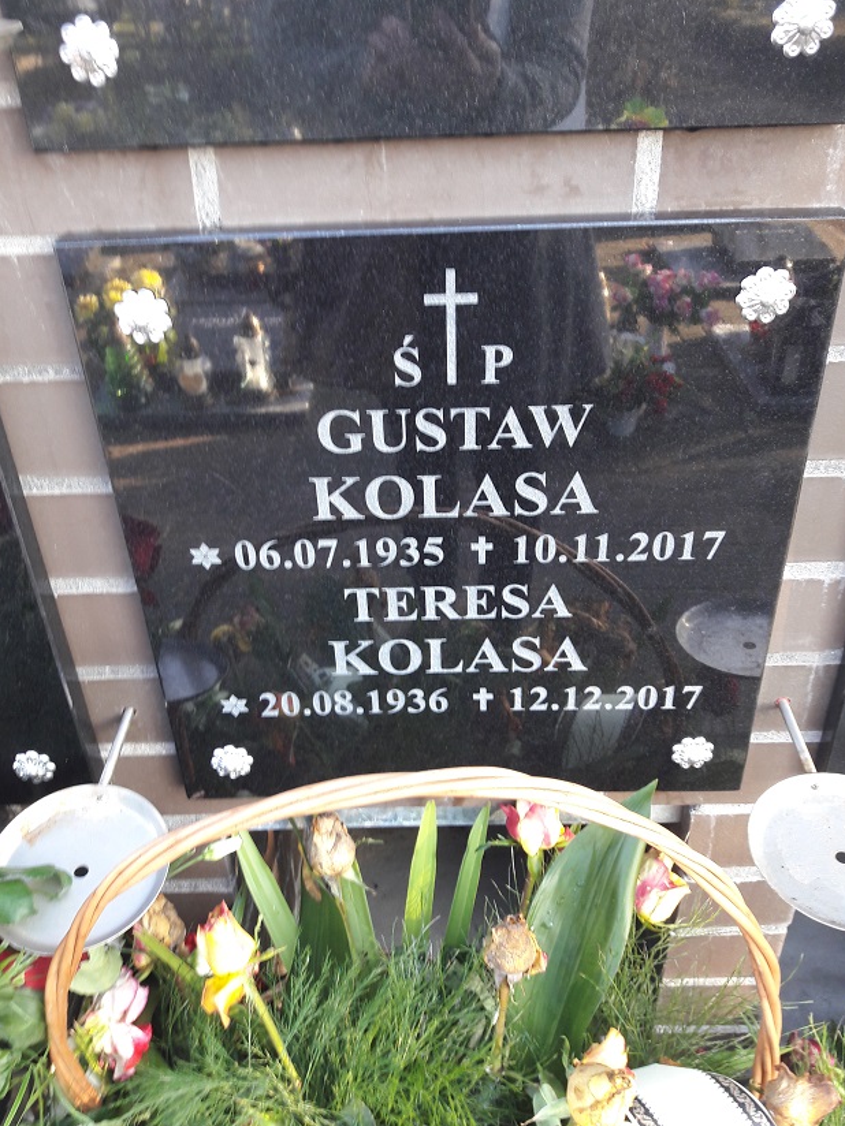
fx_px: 944
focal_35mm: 29
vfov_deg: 61.7
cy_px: 558
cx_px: 427
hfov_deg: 48.2
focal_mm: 3.7
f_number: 1.9
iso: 40
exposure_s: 1/33
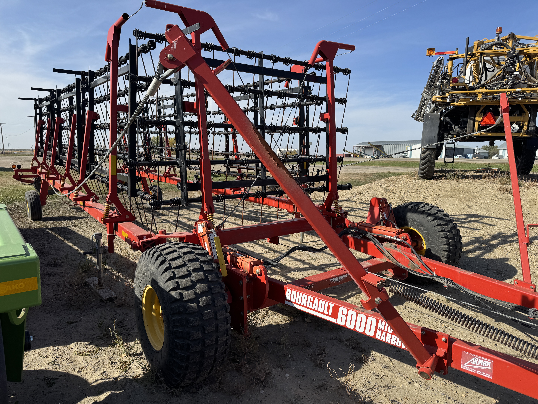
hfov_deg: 71.6
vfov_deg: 56.8
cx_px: 269
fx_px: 373
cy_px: 202
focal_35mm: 24
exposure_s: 1/3802
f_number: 1.78
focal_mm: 6.76
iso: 80
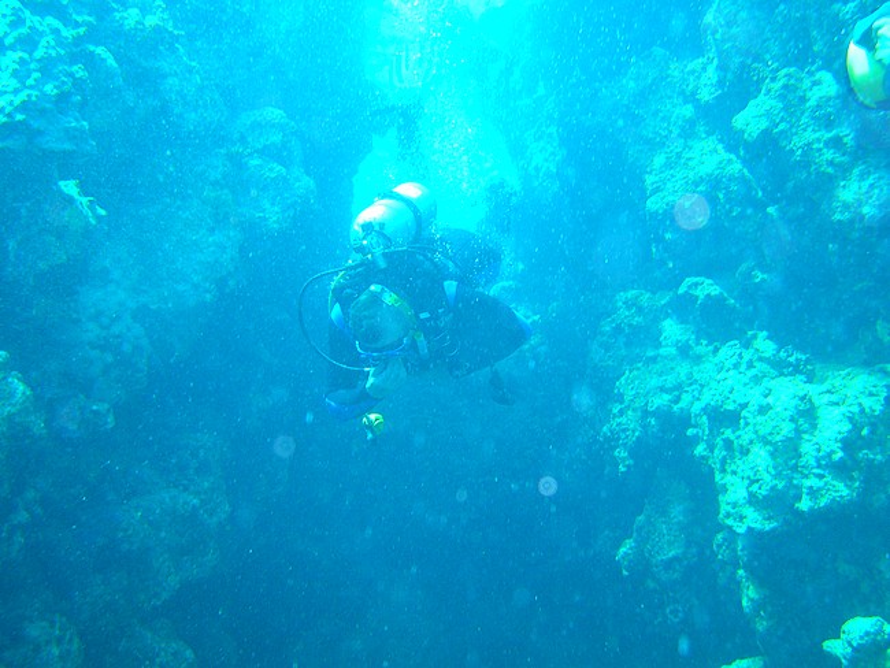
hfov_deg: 49.0
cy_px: 334
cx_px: 445
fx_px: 977
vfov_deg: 37.7
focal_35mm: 38
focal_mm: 8
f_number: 2.8
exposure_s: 1/94.7
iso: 141
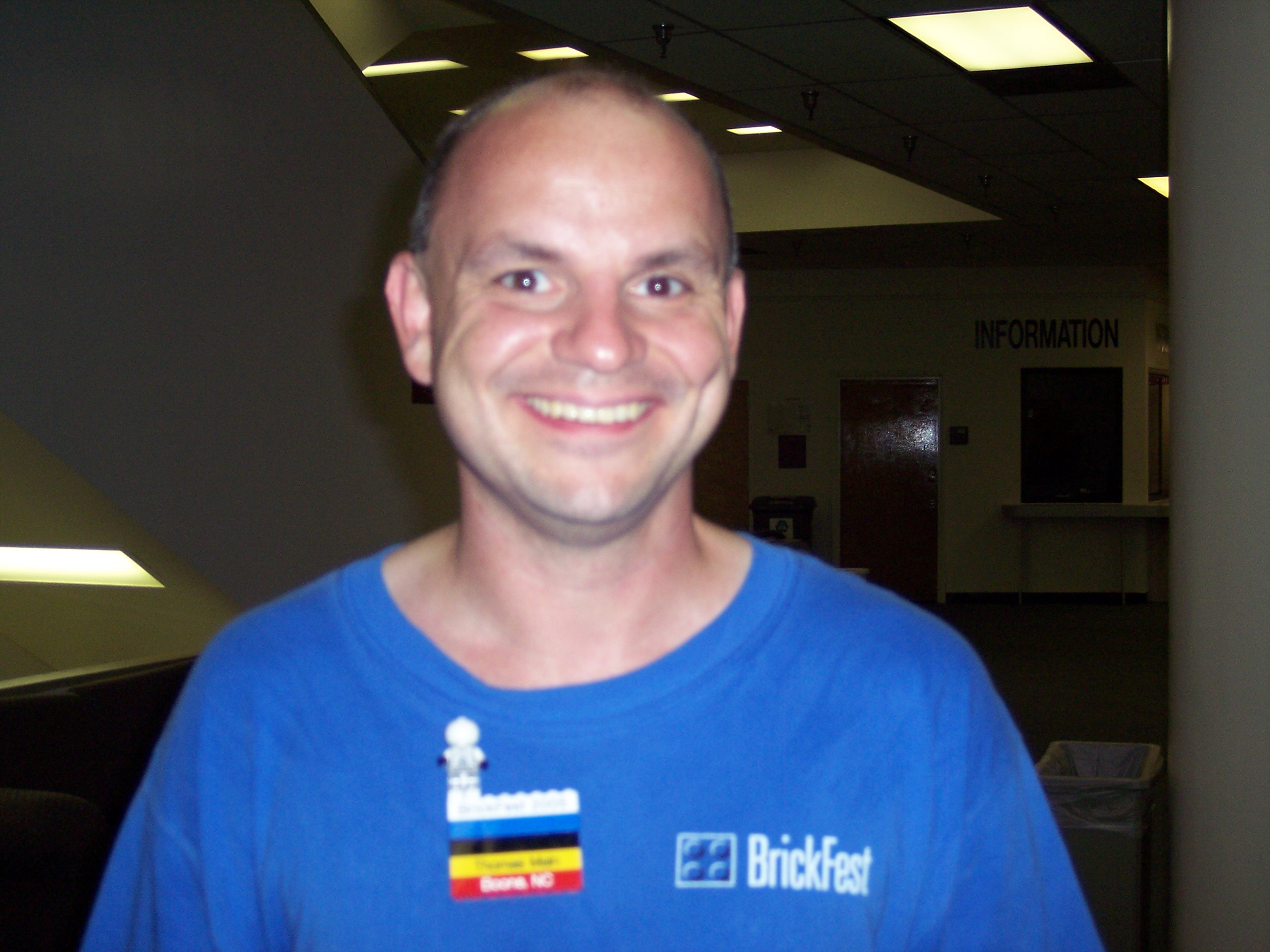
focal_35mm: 52
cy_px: 476
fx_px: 1908
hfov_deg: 36.8
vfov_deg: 28.0
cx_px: 635
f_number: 3.4
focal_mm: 10.7
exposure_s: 1/60
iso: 140
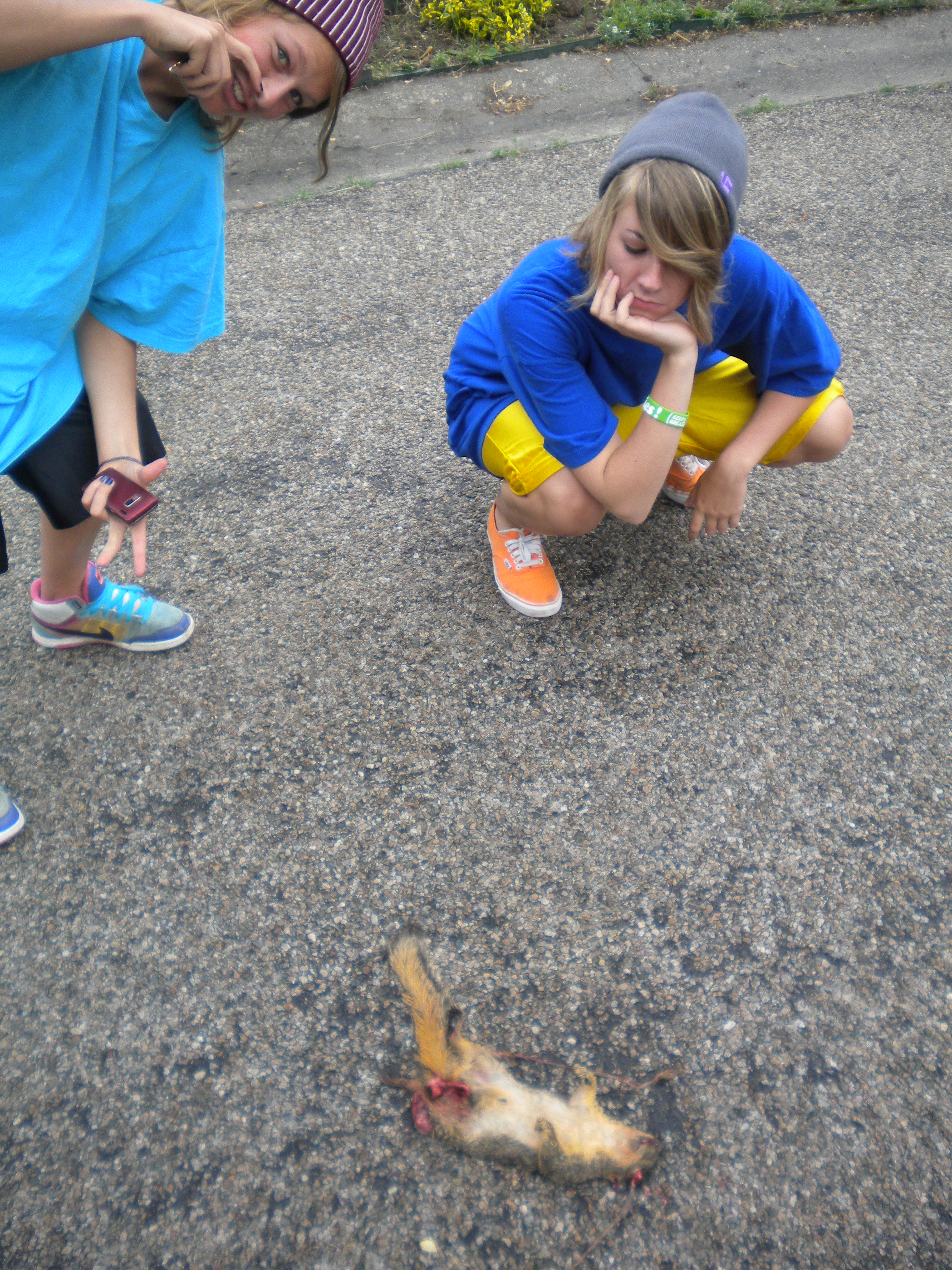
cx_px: 476
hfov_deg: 40.7
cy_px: 635
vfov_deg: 52.6
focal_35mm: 35
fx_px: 1283
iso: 174
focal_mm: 6.3
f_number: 3.1
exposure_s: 1/500
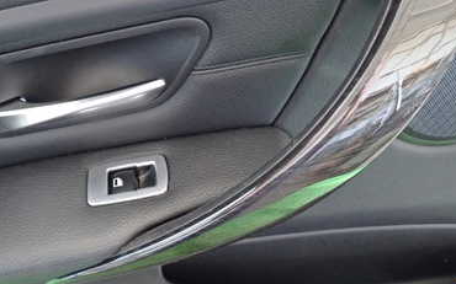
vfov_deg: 29.8
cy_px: 159
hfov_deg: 46.1
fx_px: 534
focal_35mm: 43
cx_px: 191
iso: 640
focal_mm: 4.5
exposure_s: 1/30
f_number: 2
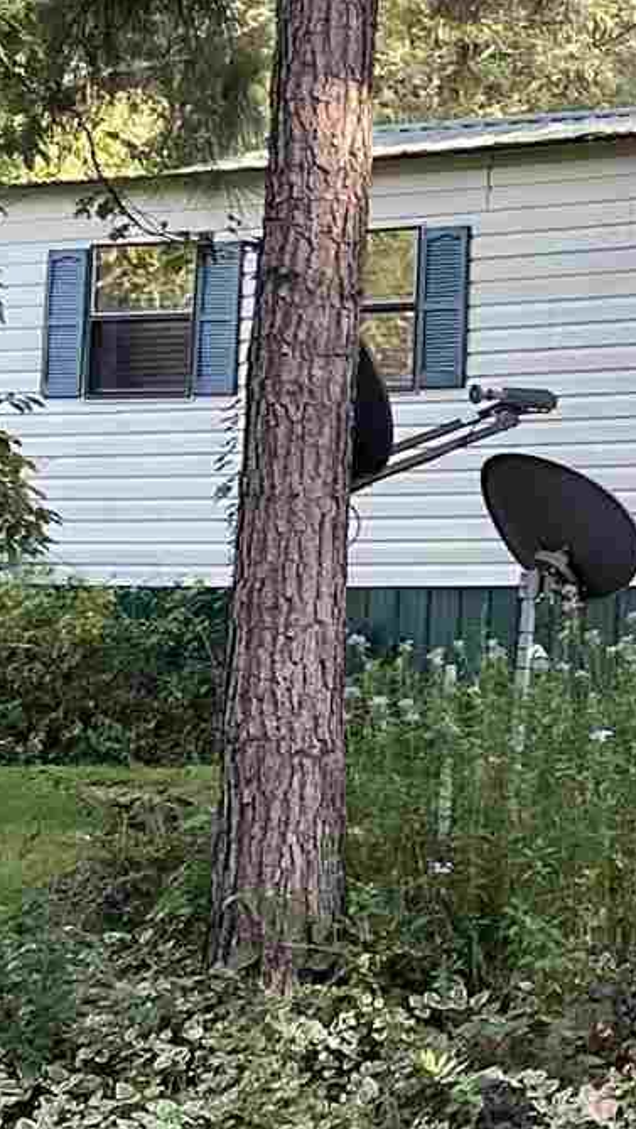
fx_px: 3892
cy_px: 402
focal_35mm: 130
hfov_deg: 9.1
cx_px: 967
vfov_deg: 16.5
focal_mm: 5.1
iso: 40
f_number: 1.6
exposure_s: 1/121
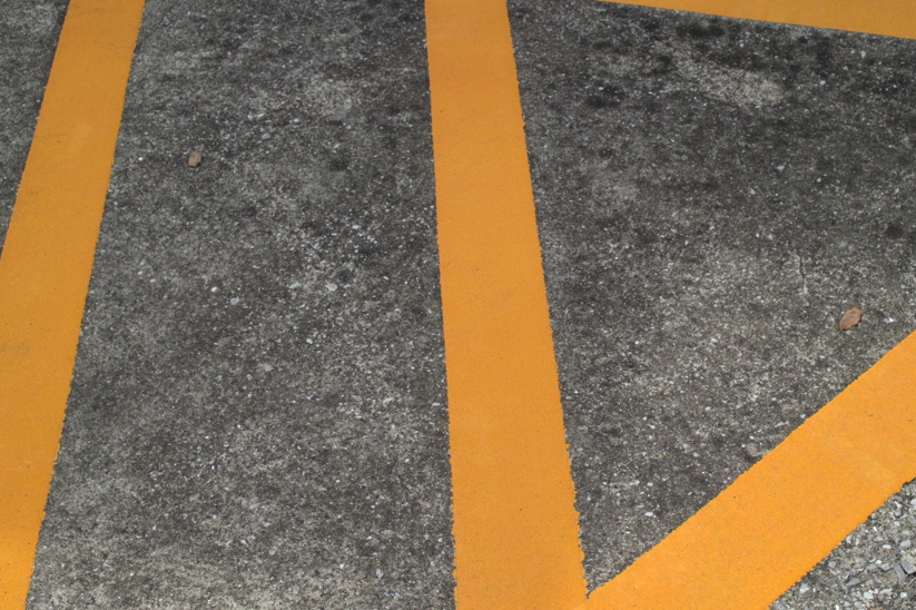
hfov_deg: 38.9
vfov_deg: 26.5
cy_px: 296
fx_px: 1297
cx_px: 481
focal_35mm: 51
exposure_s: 1/200
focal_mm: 24.2
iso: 100
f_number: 6.3
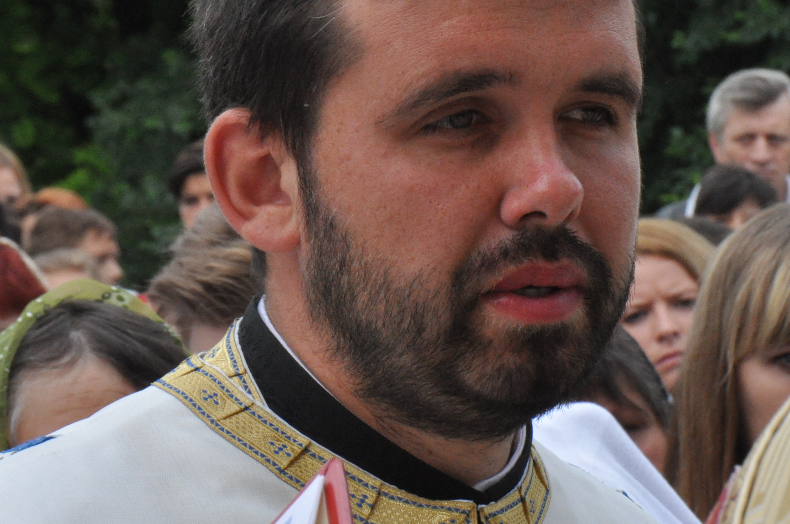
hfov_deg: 6.7
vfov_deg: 4.5
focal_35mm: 307
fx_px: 6728
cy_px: 238
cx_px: 473
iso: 1600
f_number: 29
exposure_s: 1/200
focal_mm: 130
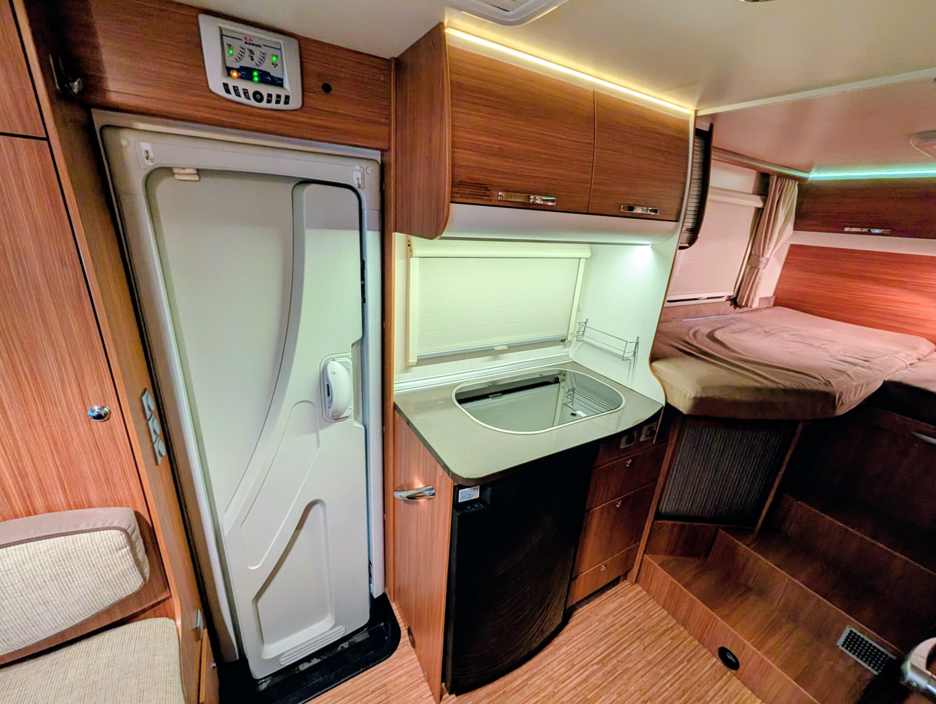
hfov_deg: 110.5
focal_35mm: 12
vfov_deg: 94.6
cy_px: 352
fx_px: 325
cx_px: 468
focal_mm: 2.02
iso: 157
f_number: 1.7
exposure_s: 1/25
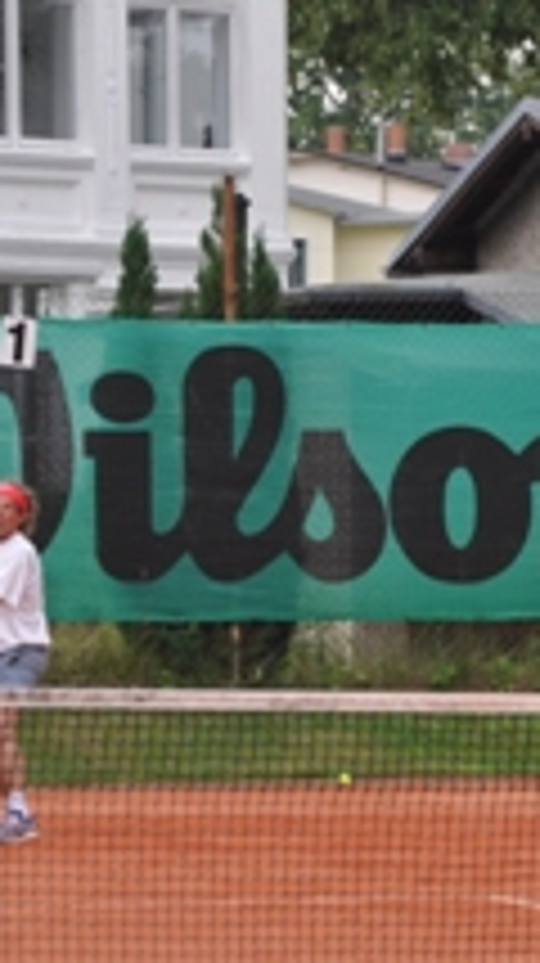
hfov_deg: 4.9
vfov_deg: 8.7
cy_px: 518
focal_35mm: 247
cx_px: 378
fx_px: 6305
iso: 200
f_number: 6.3
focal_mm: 75
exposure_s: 1/160
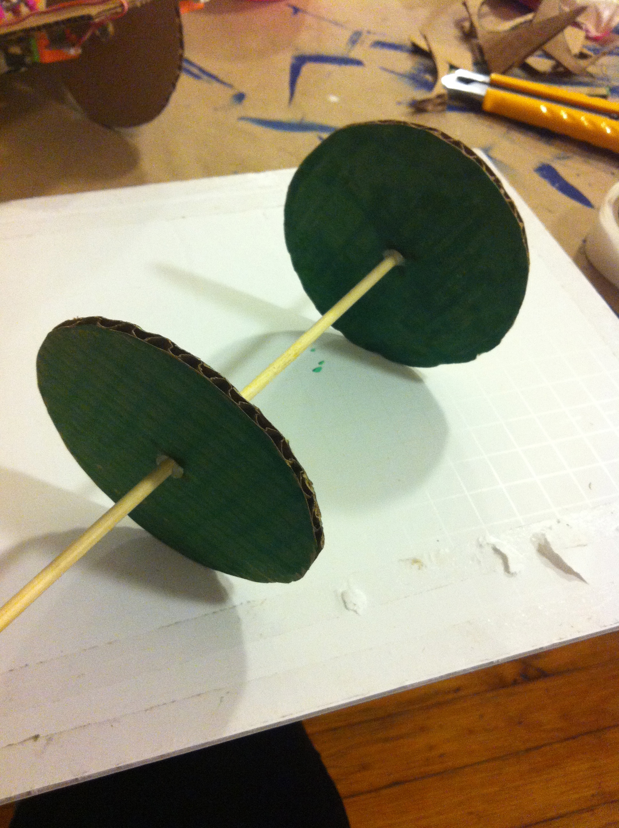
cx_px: 310
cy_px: 414
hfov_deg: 40.6
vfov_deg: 52.7
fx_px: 837
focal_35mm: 35
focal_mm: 3.85
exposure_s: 1/15
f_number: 2.8
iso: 320
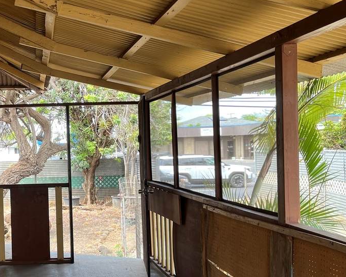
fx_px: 491
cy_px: 154
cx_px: 31
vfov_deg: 31.4
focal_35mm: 48
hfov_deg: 36.3
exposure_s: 1/124
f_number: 1.6
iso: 32
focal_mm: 5.1
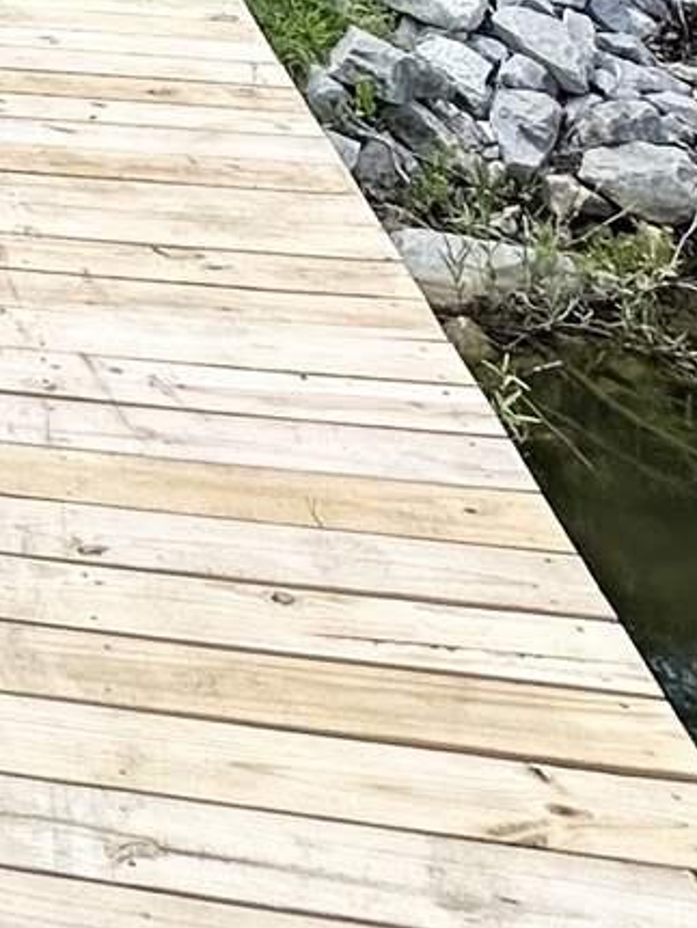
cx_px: -658
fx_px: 2012
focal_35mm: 75
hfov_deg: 15.9
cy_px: -952
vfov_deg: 17.7
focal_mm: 2.22
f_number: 2.2
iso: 40
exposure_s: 1/729
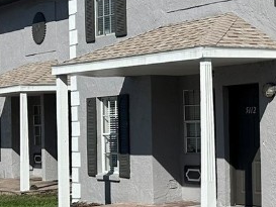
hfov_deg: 18.5
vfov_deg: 16.4
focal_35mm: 90
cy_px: 98
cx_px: 449
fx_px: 718
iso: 80
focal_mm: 6.86
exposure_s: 1/8197
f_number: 1.78
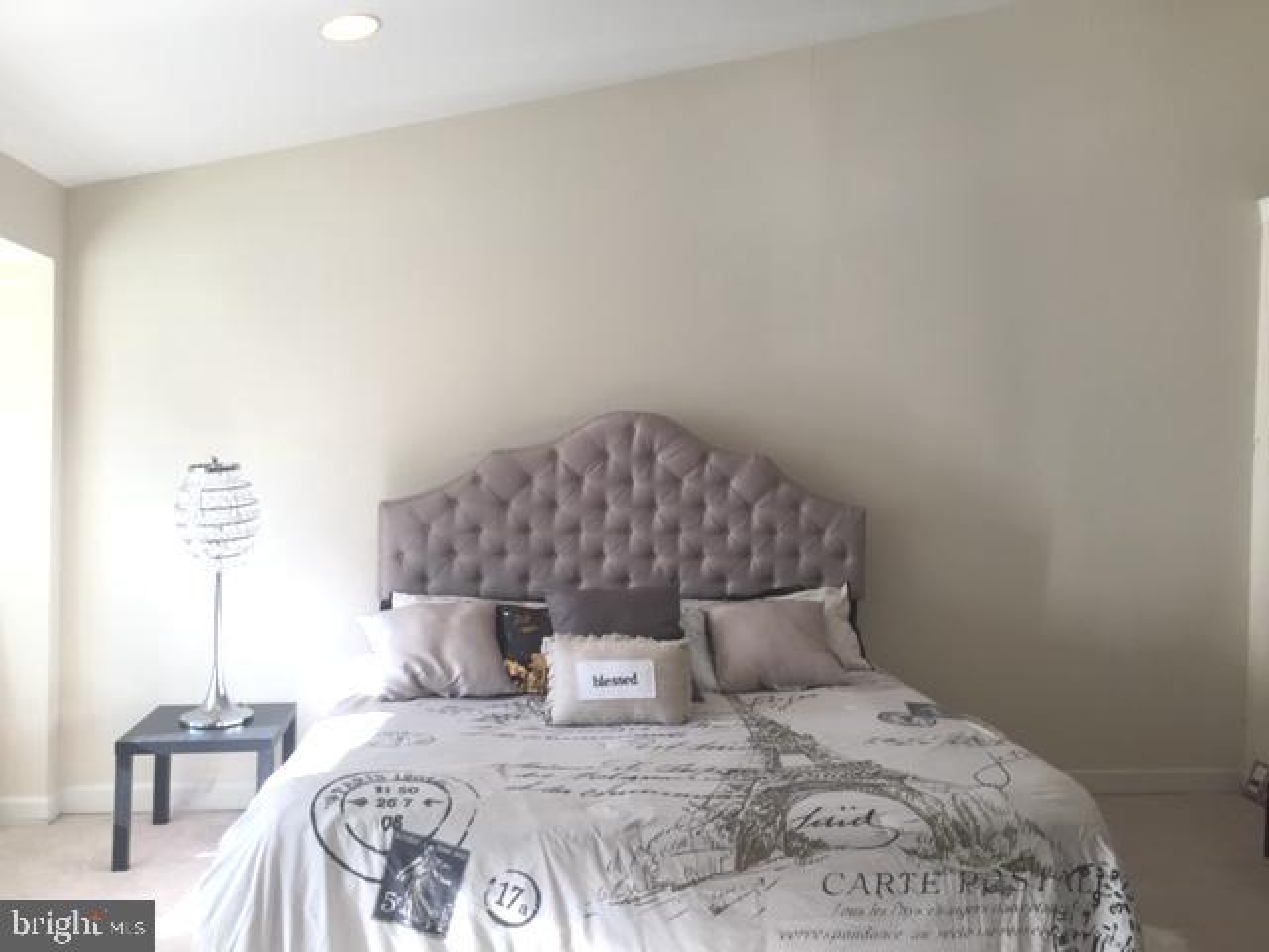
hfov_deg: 61.7
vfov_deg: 48.2
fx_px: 1063
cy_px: 476
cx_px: 634
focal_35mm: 29
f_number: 2.2
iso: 50
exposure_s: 1/120
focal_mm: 4.15
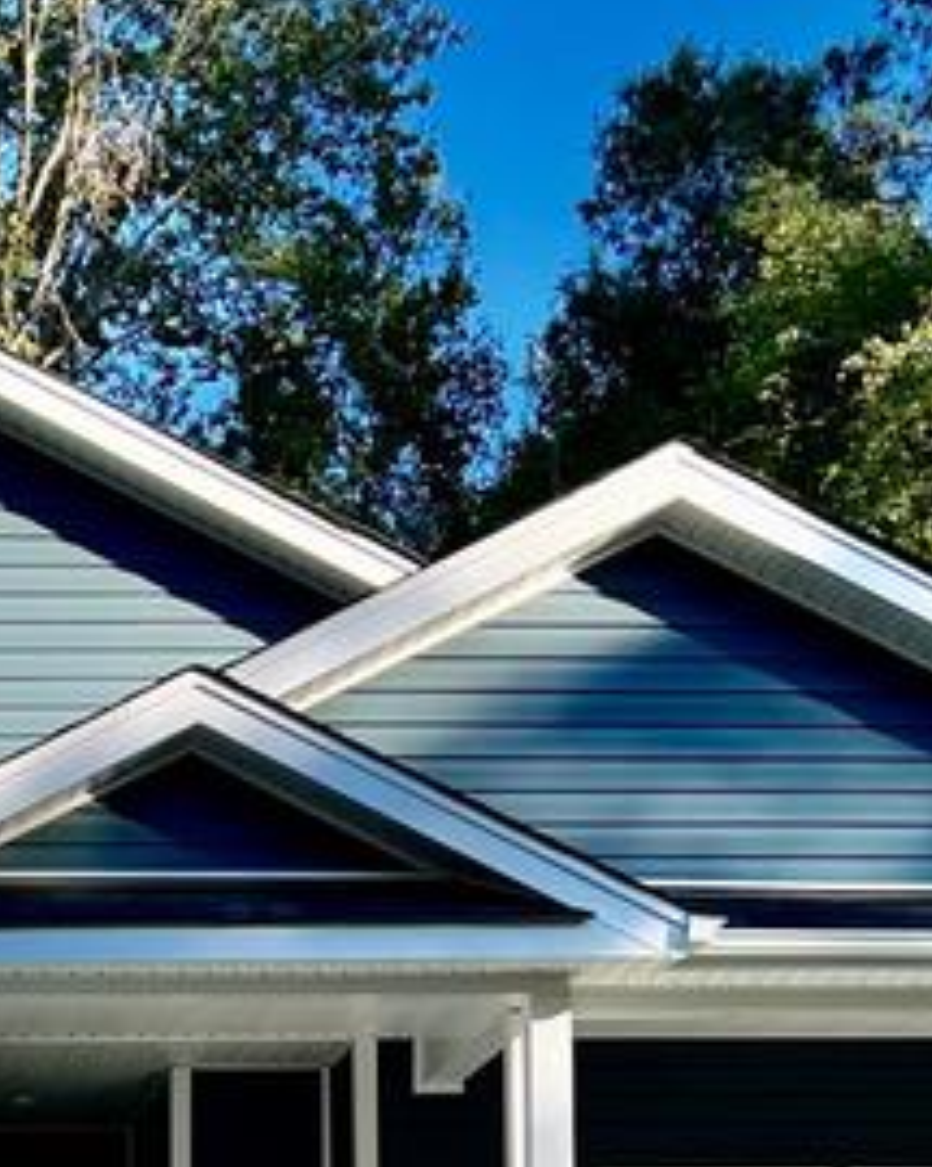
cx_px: -13
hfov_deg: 14.8
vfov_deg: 18.0
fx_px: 3519
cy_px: 1362
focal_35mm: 102
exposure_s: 1/1112
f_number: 1.5
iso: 50
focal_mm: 5.7
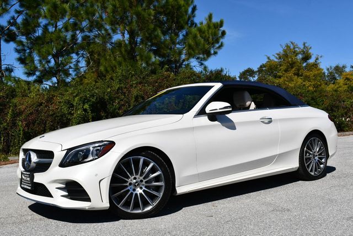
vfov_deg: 30.6
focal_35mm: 44
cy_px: 118
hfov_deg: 44.5
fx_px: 432
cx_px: 176
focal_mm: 22
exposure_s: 1/400
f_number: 10
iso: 100
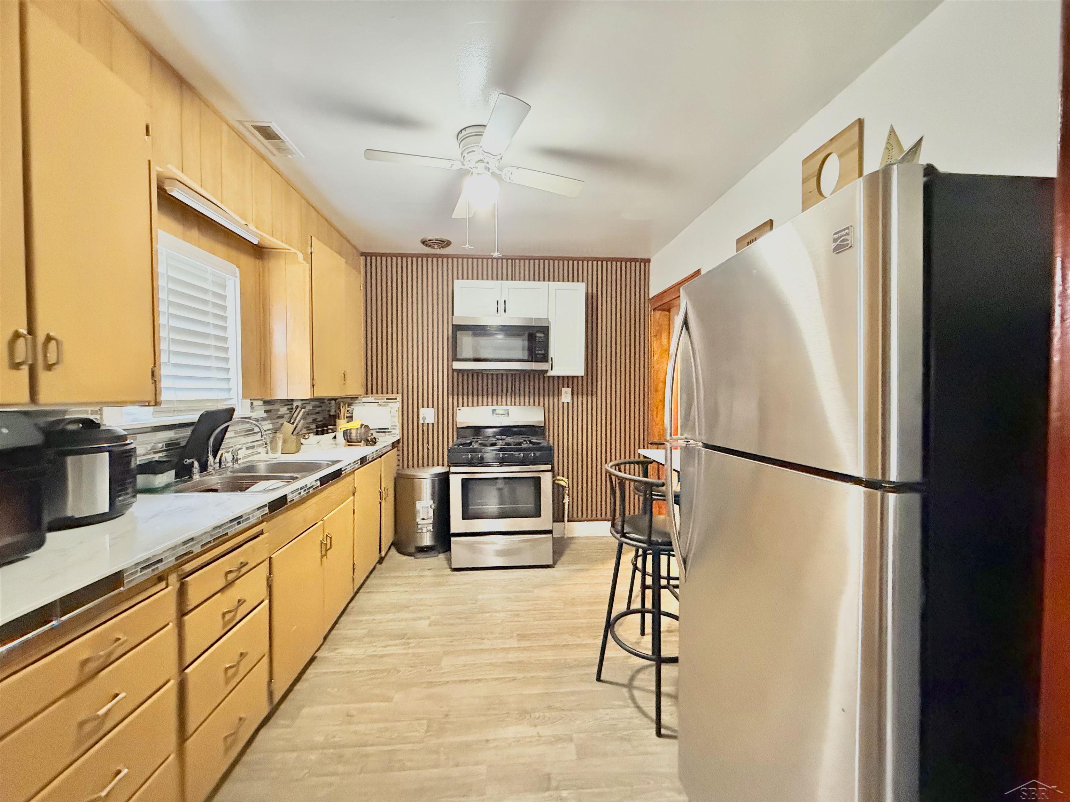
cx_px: 535
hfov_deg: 102.1
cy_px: 401
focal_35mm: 14
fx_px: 433
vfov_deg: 85.7
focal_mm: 2.22
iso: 1000
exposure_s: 1/60
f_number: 2.2
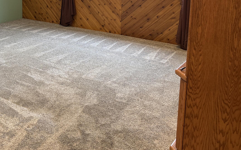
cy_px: 7
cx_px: 49
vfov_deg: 27.8
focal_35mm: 44
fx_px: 289
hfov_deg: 43.2
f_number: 1.78
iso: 250
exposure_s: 1/60
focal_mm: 6.76
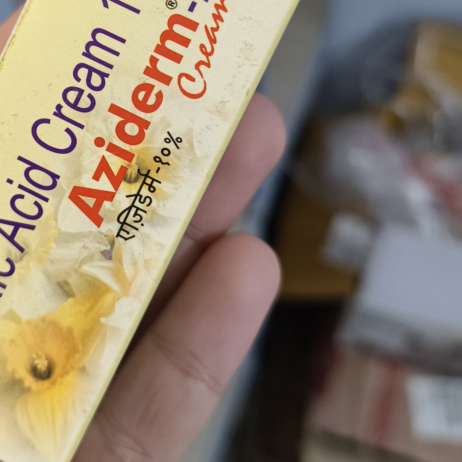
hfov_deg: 34.5
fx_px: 725
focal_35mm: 48
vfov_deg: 34.4
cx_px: 109
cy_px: 100
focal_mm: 5.56
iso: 1149
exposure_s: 1/50
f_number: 1.87
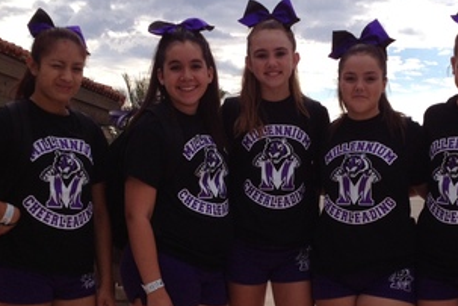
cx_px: 310
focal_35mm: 77
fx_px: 980
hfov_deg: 26.2
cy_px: 238
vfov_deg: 17.6
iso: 50
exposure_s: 1/2208
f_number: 2.4
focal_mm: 4.28
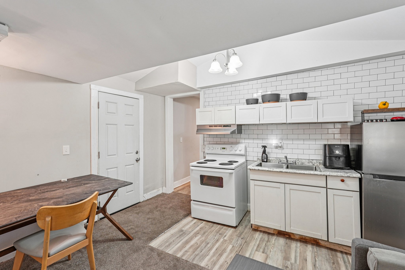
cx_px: 202
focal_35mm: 16
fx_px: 180
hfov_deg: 96.7
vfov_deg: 73.7
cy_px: 135
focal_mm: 16
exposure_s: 1/13
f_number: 8
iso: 800
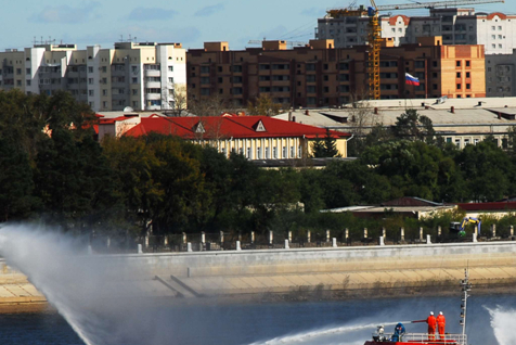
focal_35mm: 851
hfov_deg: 2.4
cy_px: 307
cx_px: 411
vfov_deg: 1.6
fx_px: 12205
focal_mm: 300
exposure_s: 1/500
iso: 100
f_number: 8
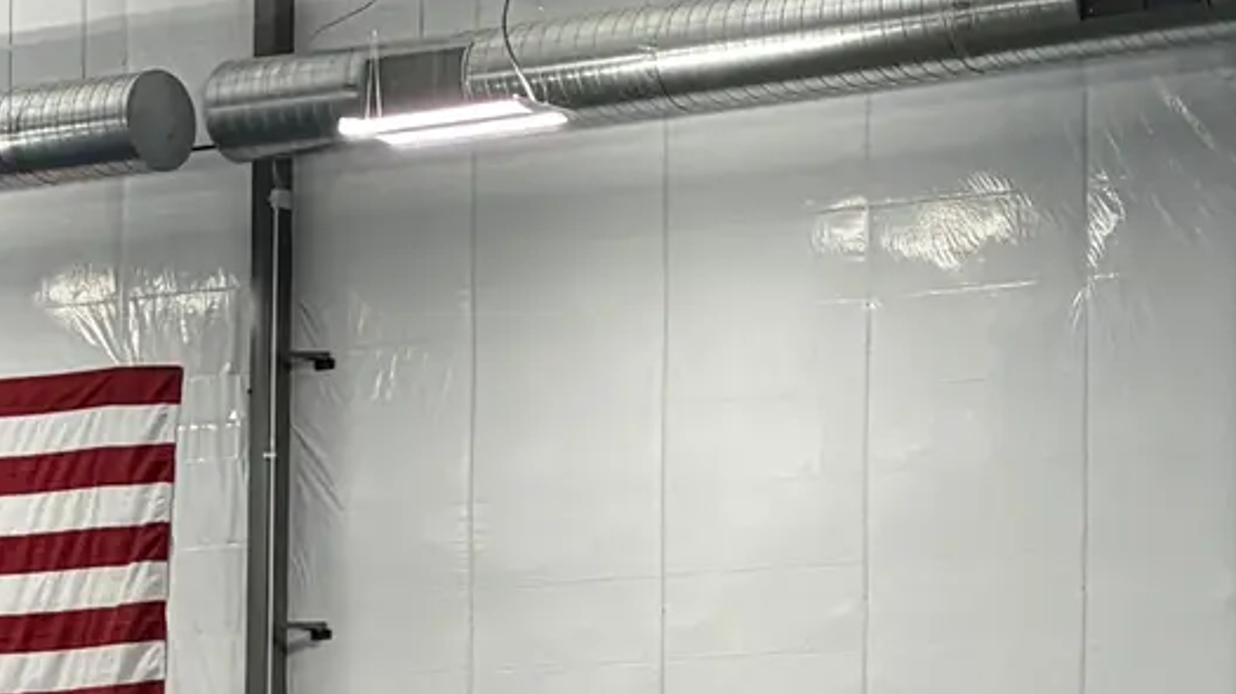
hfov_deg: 13.3
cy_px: 567
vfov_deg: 7.5
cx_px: 629
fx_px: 5308
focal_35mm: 162
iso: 64
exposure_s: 1/133
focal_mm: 5.96
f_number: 1.6
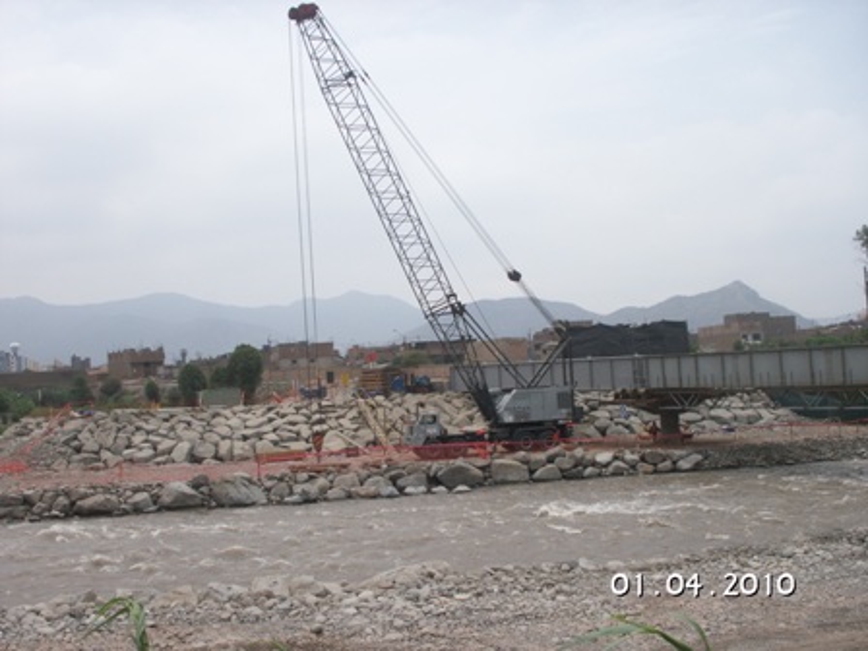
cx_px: 434
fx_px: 928
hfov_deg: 50.1
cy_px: 326
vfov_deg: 38.7
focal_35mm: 37
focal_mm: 7.7
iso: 50
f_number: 7.1
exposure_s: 1/400
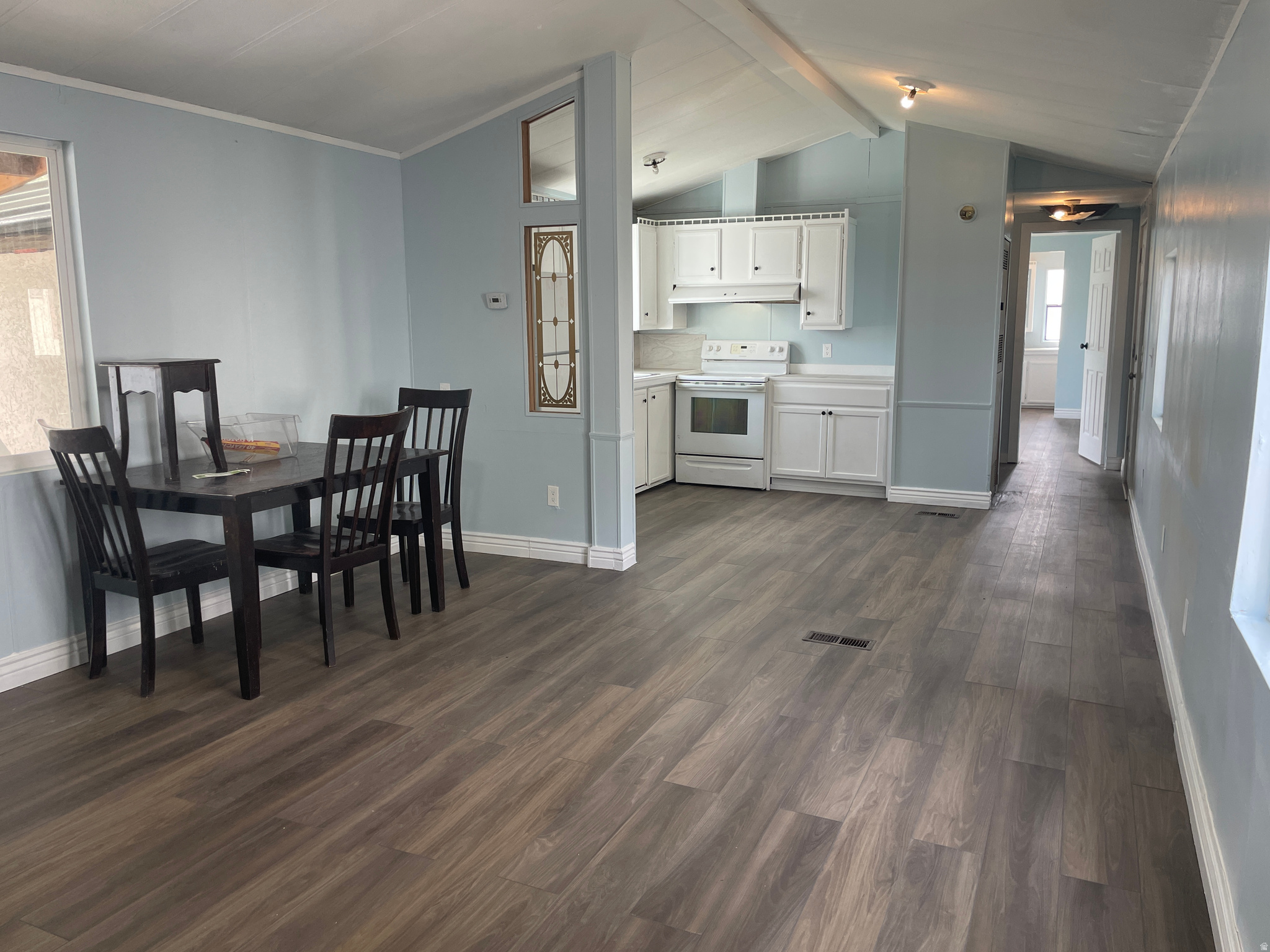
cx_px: 635
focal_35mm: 26
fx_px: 954
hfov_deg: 67.3
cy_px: 476
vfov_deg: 53.1
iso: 80
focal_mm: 4.2
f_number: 1.6
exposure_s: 1/120
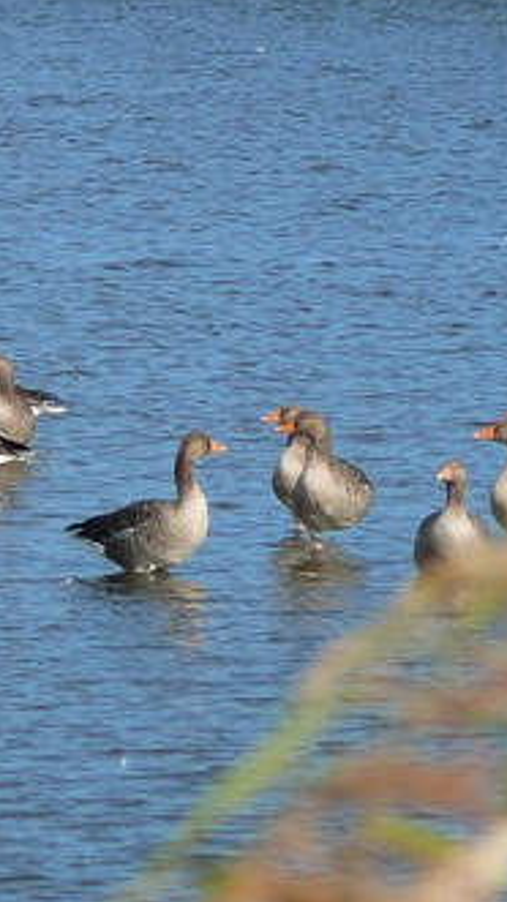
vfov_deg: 2.6
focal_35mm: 830
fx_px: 19852
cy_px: 256
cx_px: -204
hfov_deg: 1.5
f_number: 4.5
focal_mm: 71
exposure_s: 1/200
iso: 100
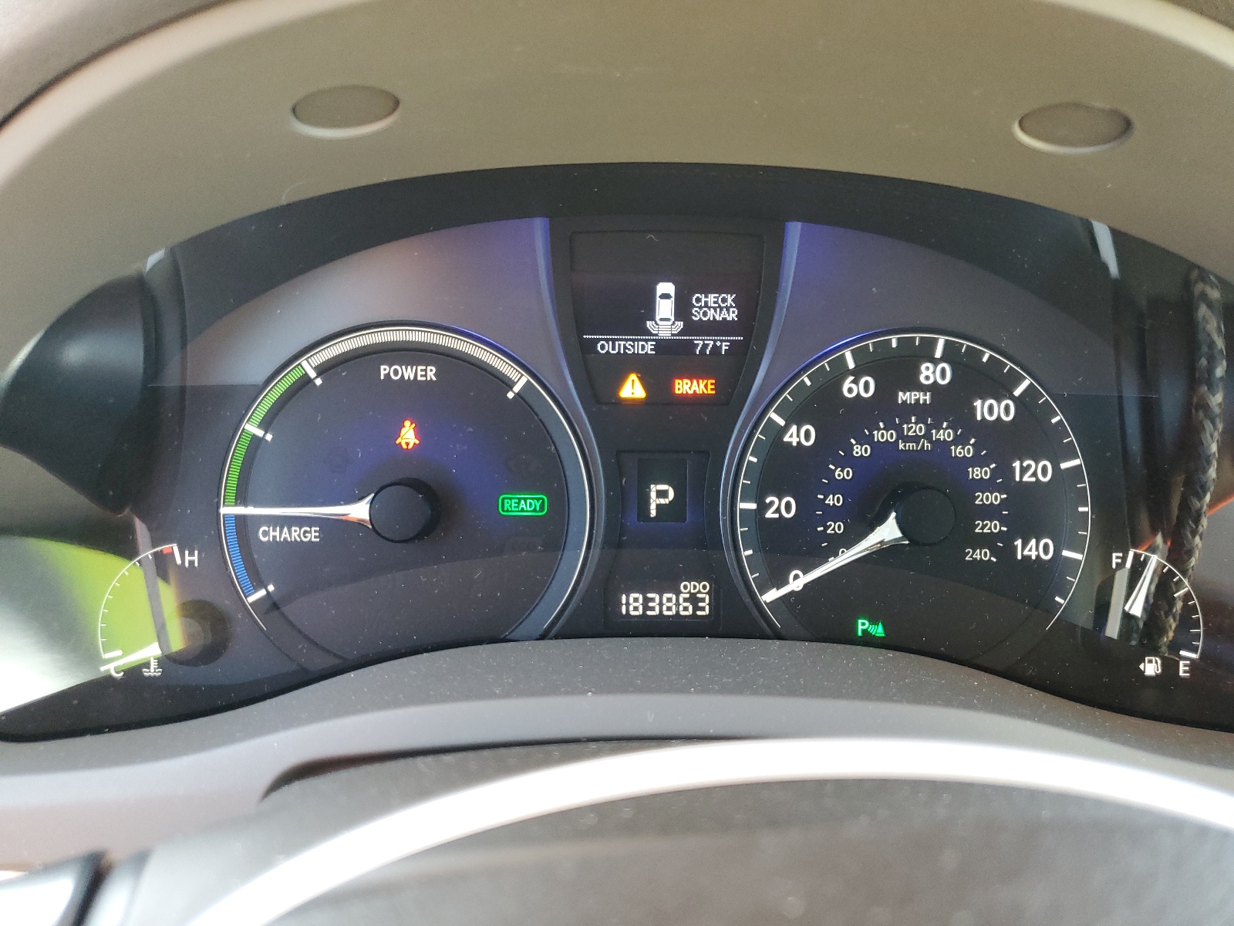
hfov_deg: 67.3
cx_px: 617
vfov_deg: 53.1
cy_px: 463
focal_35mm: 26
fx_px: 927
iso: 180
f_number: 1.5
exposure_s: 1/50
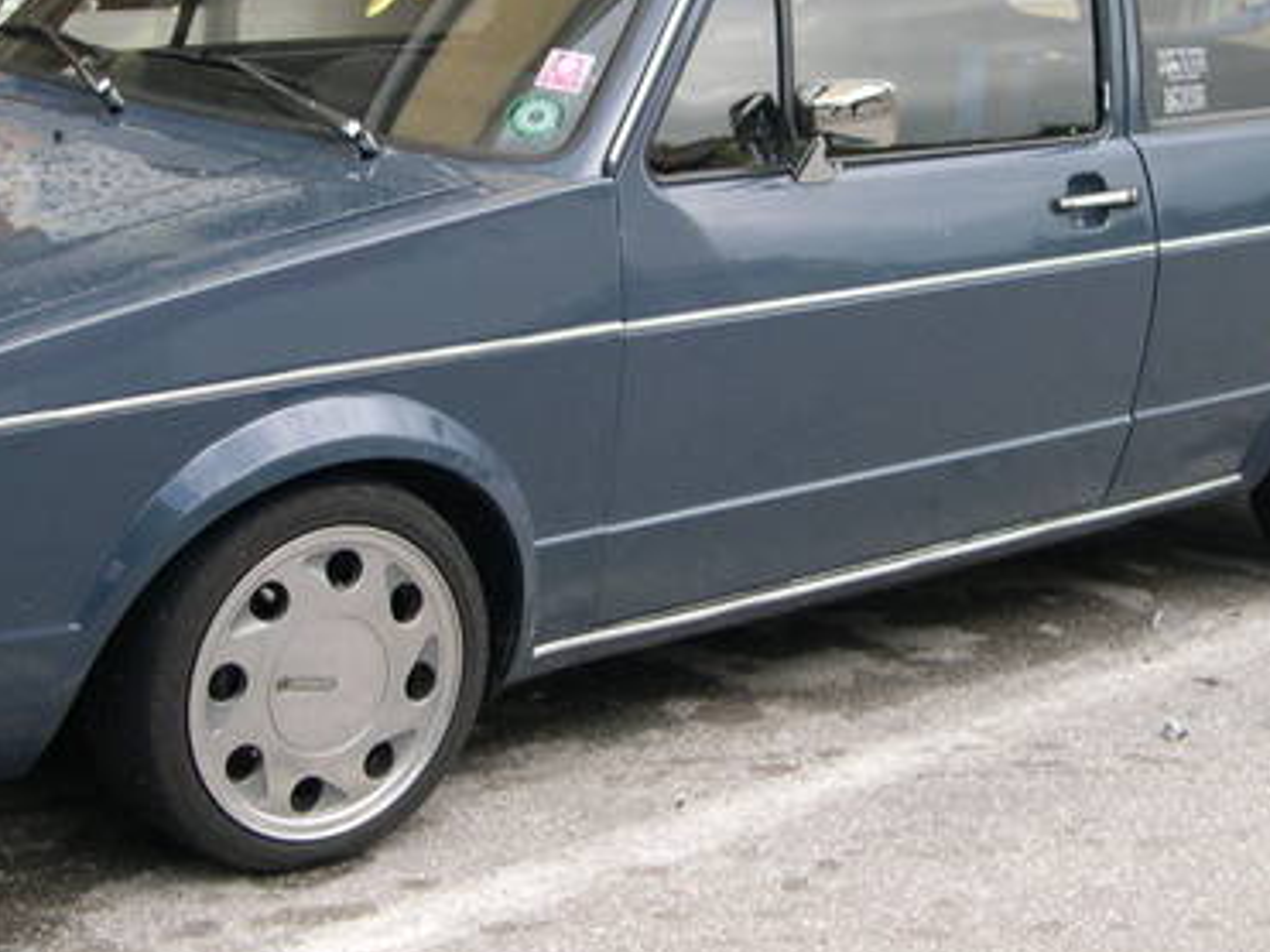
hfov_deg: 23.8
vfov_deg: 18.0
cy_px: 414
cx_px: 534
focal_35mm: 82
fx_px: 3007
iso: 100
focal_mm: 8
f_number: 2.8
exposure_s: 1/311
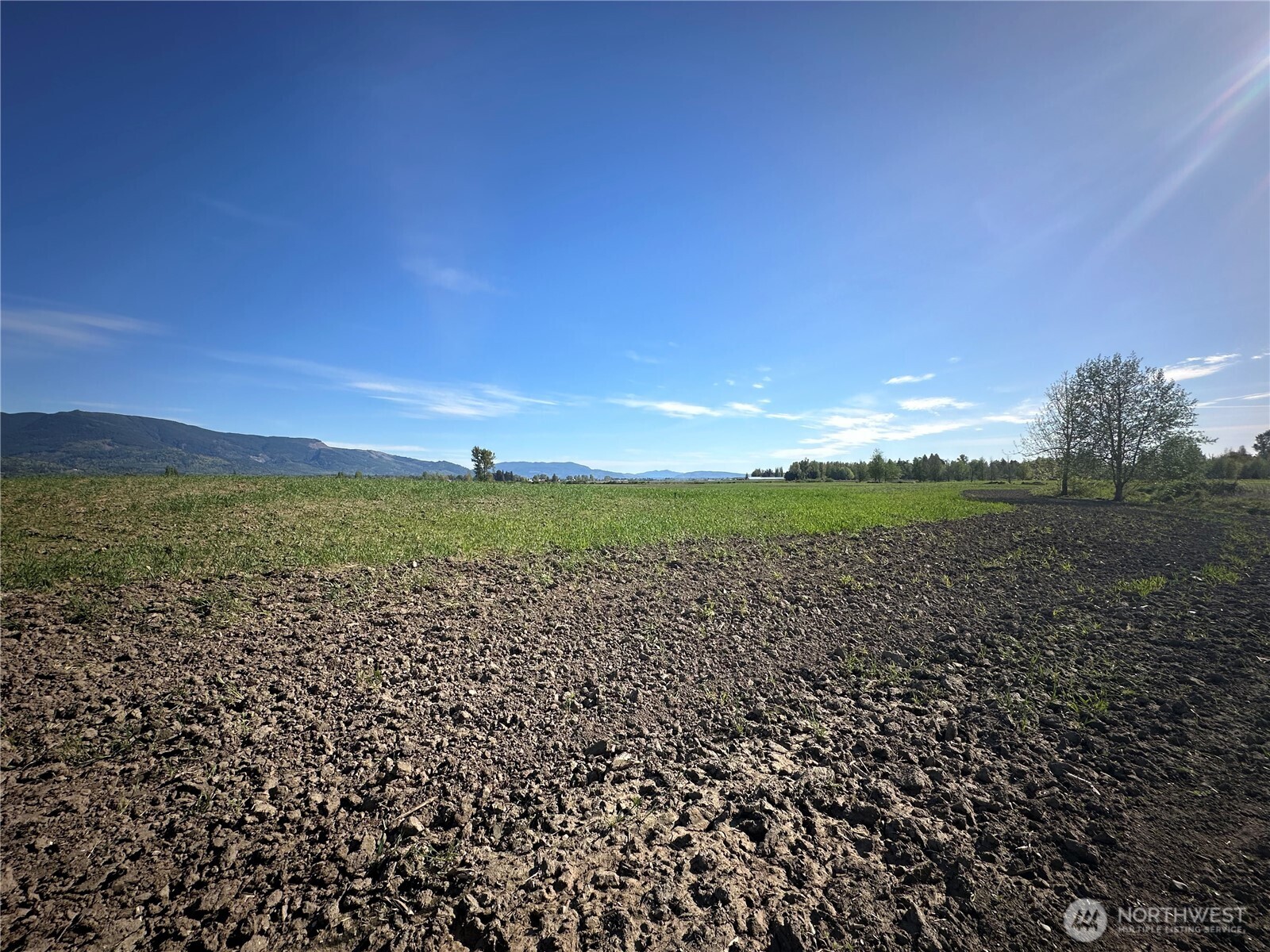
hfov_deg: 102.1
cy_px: 476
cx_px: 635
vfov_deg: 85.7
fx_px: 514
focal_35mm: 14
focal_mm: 2.22
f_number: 2.2
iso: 50
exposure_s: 1/2564
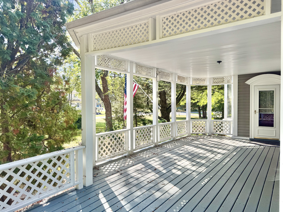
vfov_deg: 56.8
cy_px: 106
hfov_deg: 71.6
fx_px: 196
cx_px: 142
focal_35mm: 24
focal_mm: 6.76
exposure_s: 1/700
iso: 80
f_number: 1.78
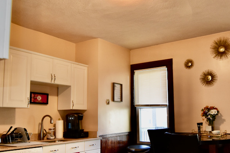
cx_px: 135
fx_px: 240
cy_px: 88
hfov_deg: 51.0
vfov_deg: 35.4
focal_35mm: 38
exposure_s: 1/60
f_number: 2.8
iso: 500
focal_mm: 11.5
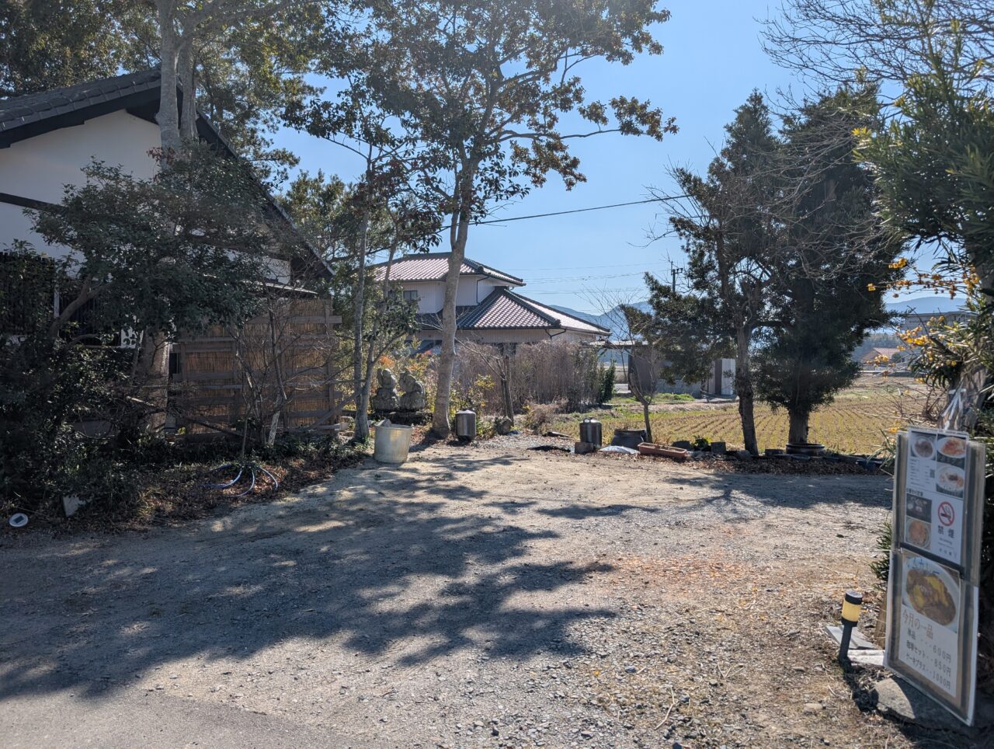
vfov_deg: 56.9
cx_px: 497
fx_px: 690
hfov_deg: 71.5
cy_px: 374
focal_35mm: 24
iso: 20
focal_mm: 6.9
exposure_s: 1/2208
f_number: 1.68
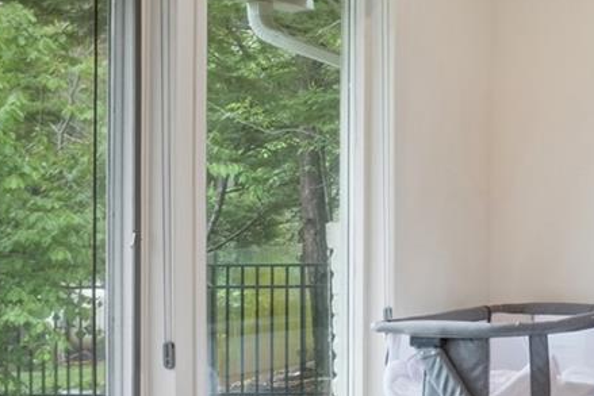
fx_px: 1155
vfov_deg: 19.5
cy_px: 201
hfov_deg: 19.5
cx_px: 1128
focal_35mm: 70
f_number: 14
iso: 640
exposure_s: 1/10
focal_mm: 15
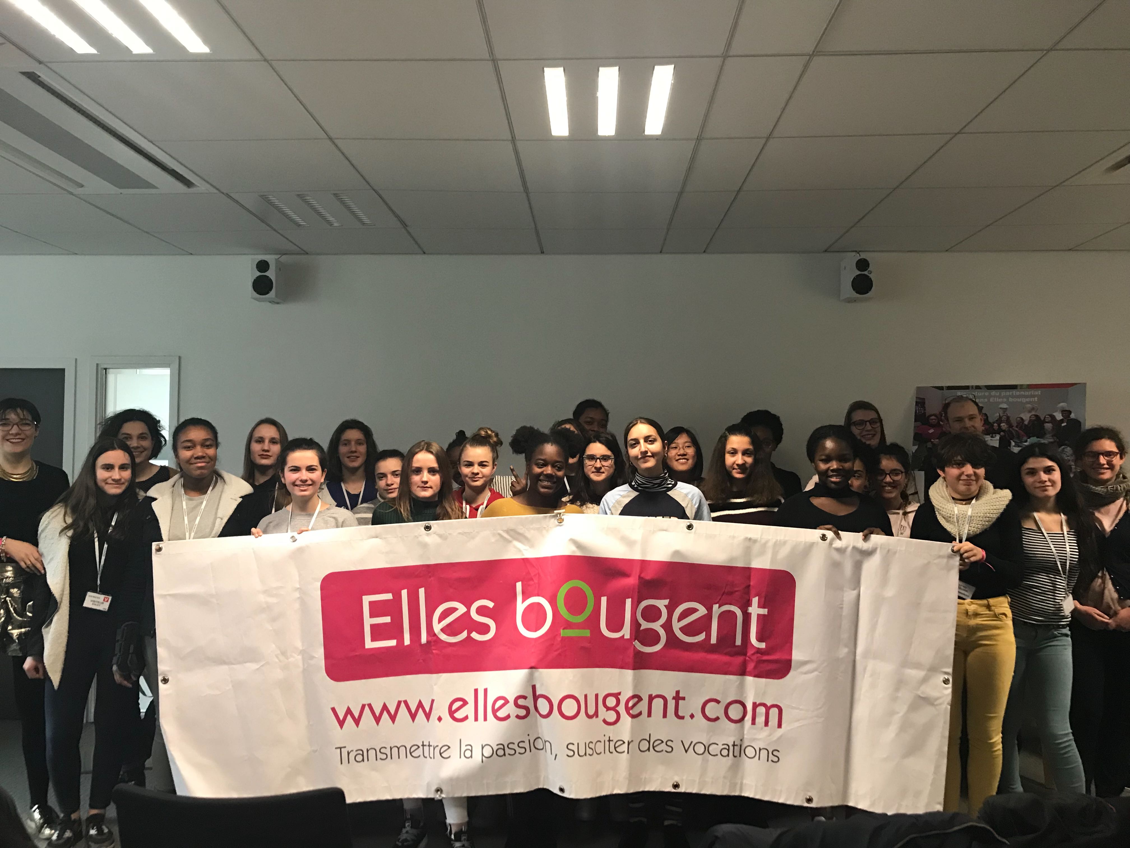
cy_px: 424
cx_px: 565
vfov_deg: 49.7
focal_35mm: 28
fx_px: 914
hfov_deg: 63.4
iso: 80
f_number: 1.8
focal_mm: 3.99
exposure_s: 1/17
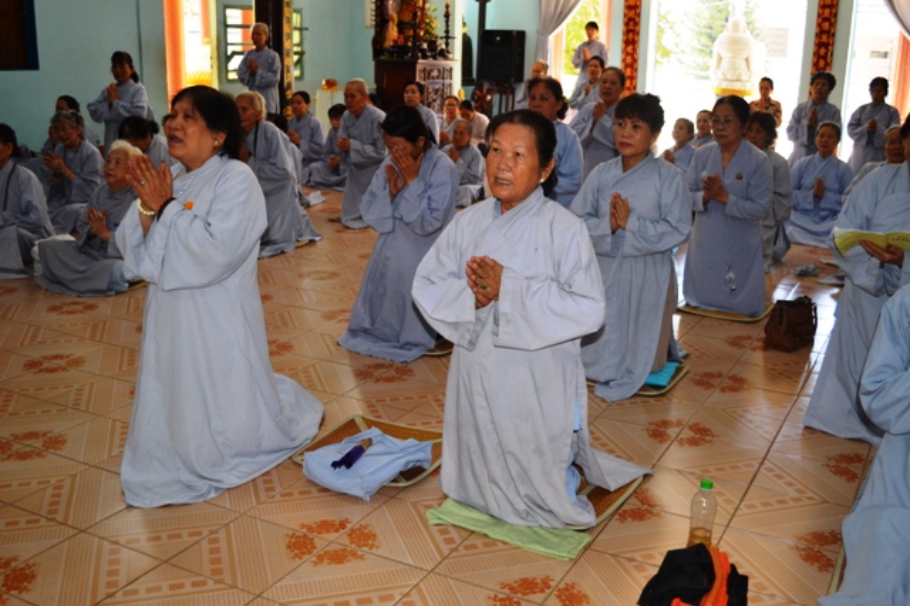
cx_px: 455
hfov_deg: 53.2
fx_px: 909
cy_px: 303
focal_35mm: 36
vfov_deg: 36.8
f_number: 4
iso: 400
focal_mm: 24
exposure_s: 1/80
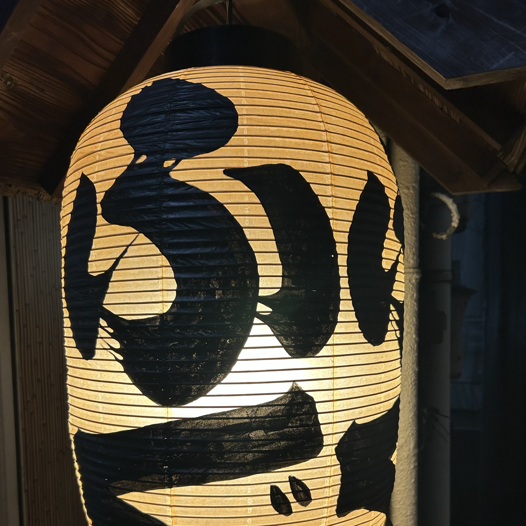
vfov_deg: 51.7
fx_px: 533
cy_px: 344
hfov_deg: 52.5
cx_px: 263
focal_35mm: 31
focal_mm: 5.7
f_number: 1.5
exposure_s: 1/50
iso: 100
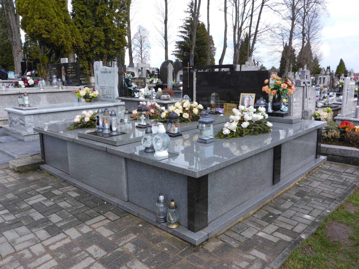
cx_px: 180
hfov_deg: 63.4
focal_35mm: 28
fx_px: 290
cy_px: 134
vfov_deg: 49.7
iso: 80
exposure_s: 1/400
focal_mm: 4.9
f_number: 3.3
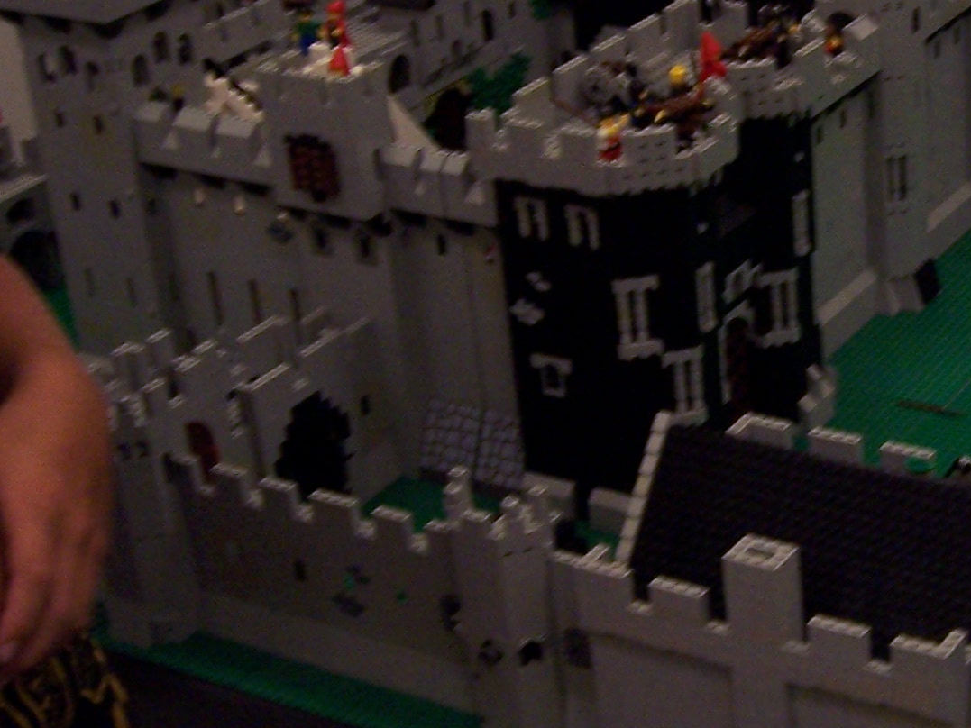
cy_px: 332
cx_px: 945
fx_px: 2160
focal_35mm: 77
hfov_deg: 24.3
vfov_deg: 19.1
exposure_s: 1/30
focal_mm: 6
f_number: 3
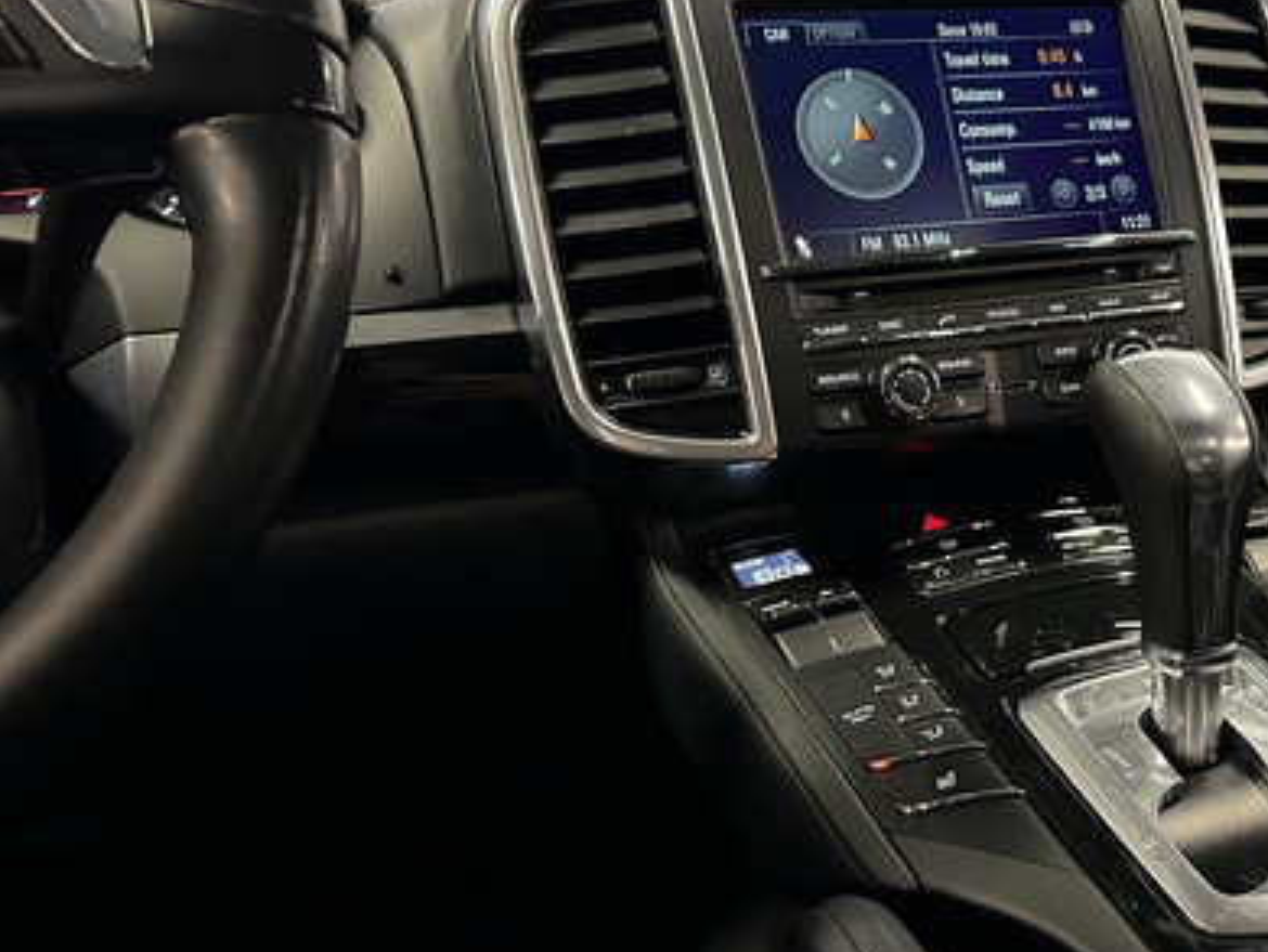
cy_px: 647
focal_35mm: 40
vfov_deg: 35.6
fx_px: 1466
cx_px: 1053
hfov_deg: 44.0
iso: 1000
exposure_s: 1/35
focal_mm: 6.86
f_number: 1.8
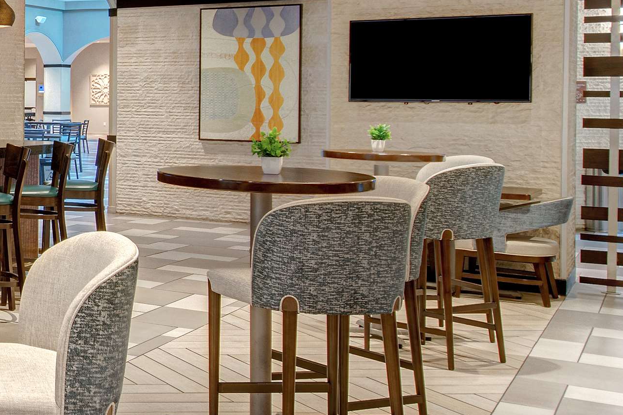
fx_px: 1012
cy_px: 153
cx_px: -258
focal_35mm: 58
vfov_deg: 23.1
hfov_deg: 26.7
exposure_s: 1/2.5
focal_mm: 13
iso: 250
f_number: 7.1
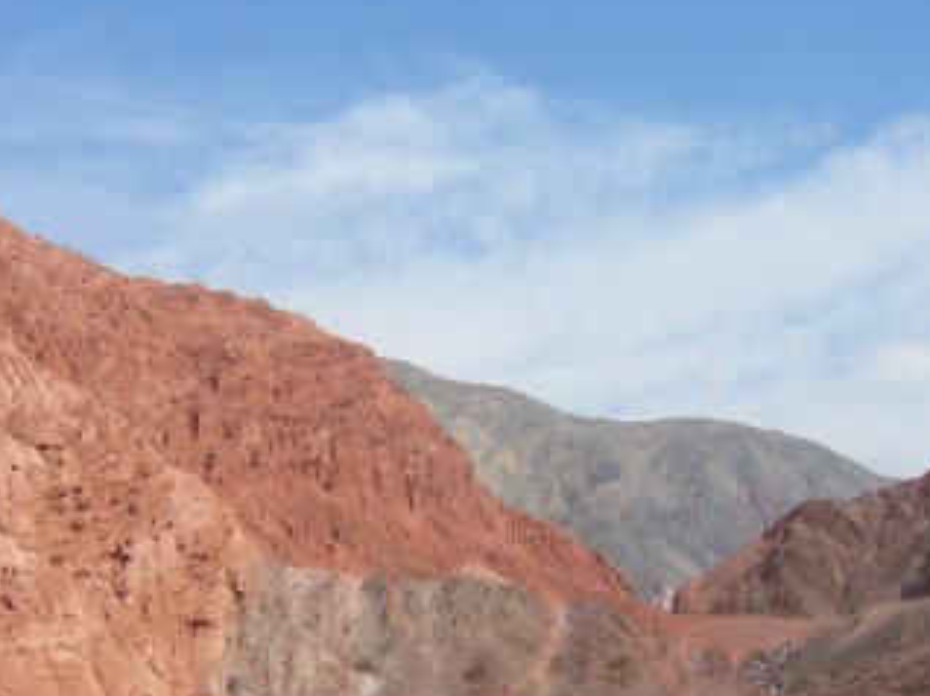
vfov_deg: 22.2
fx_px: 1772
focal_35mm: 66
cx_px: 303
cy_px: 452
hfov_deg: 29.2
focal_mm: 5.8
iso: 200
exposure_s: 1/640
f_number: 8
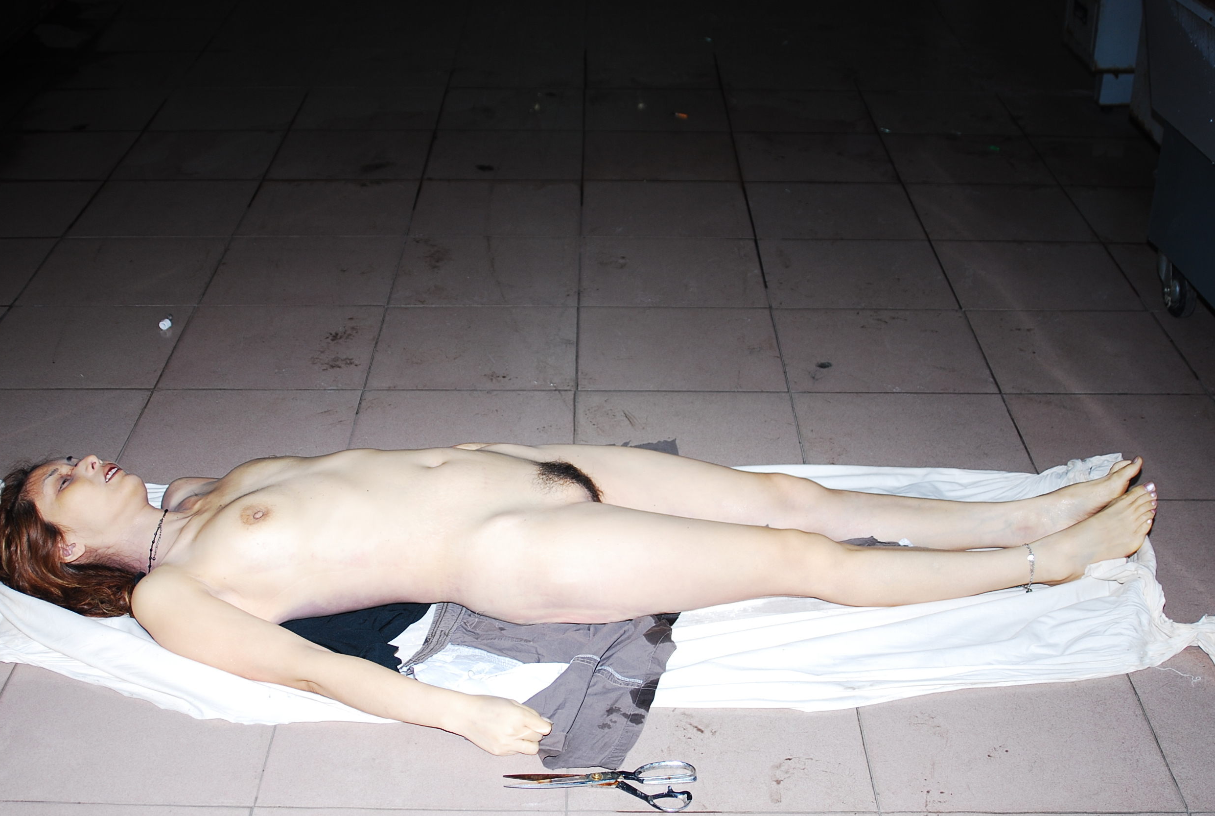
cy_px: 475
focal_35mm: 49
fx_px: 1657
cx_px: 569
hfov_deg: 40.2
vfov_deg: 27.6
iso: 100
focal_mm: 28
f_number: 3.5
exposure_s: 1/60
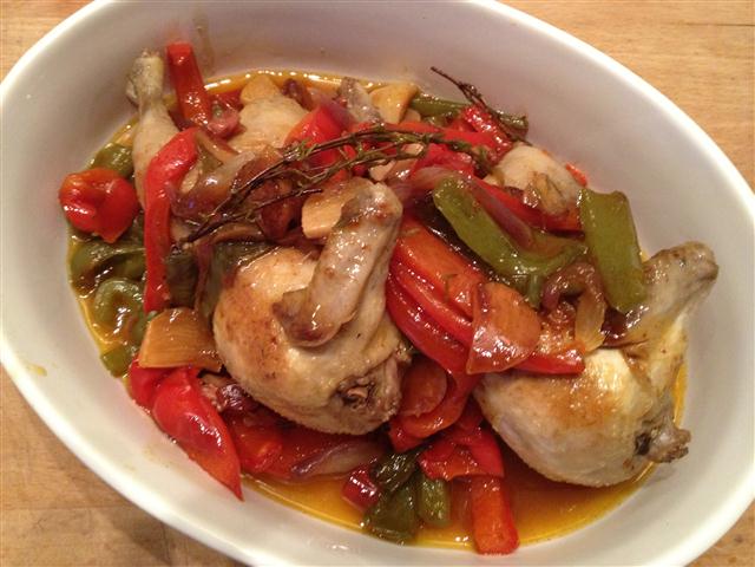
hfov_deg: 52.6
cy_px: 284
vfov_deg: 40.7
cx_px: 378
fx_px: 763
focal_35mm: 35
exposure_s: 1/20
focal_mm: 4.28
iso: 320
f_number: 2.4
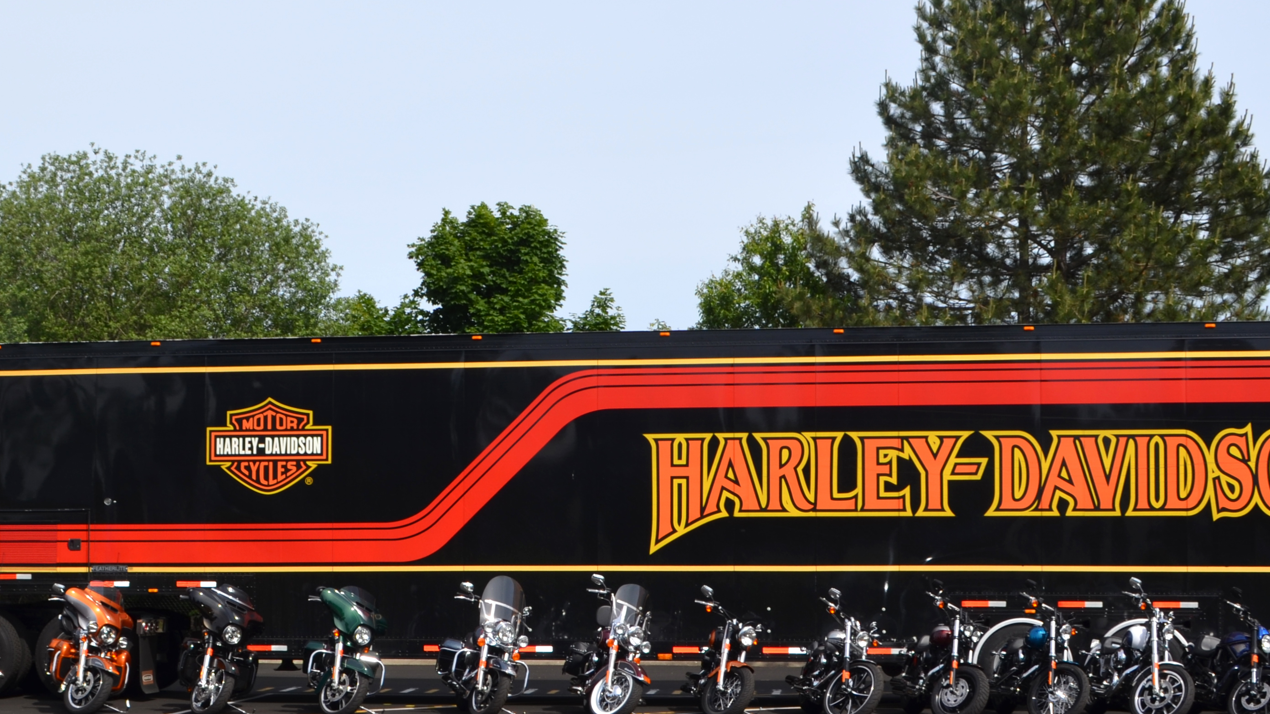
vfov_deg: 19.6
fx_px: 2054
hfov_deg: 34.3
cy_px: 493
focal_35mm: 61
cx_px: 518
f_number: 10
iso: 100
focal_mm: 22
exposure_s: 1/200
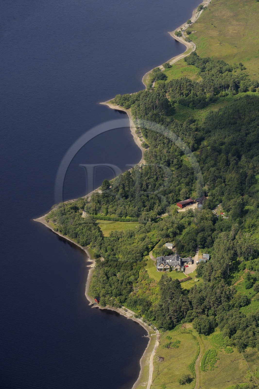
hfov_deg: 10.2
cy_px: 194
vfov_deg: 15.2
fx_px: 1457
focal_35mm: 135
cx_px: 130
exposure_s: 1/800
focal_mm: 135
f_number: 7.1
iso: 400
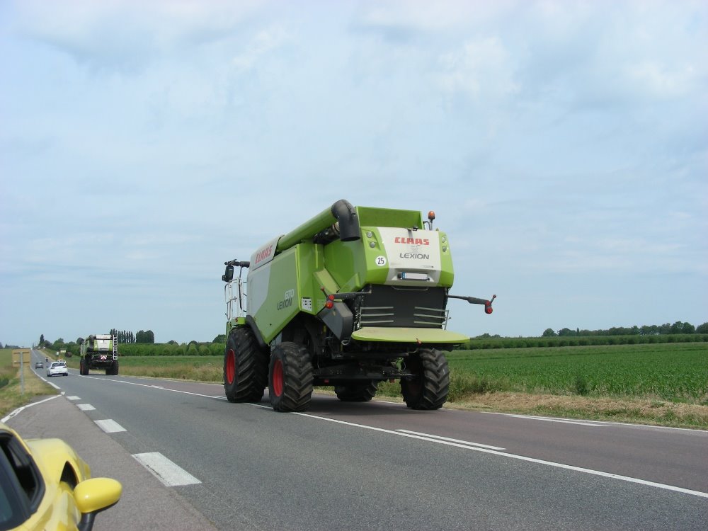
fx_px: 839
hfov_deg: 45.8
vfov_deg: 35.1
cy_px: 266
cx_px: 354
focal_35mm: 41
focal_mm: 6.8
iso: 50
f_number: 4
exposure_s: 1/530
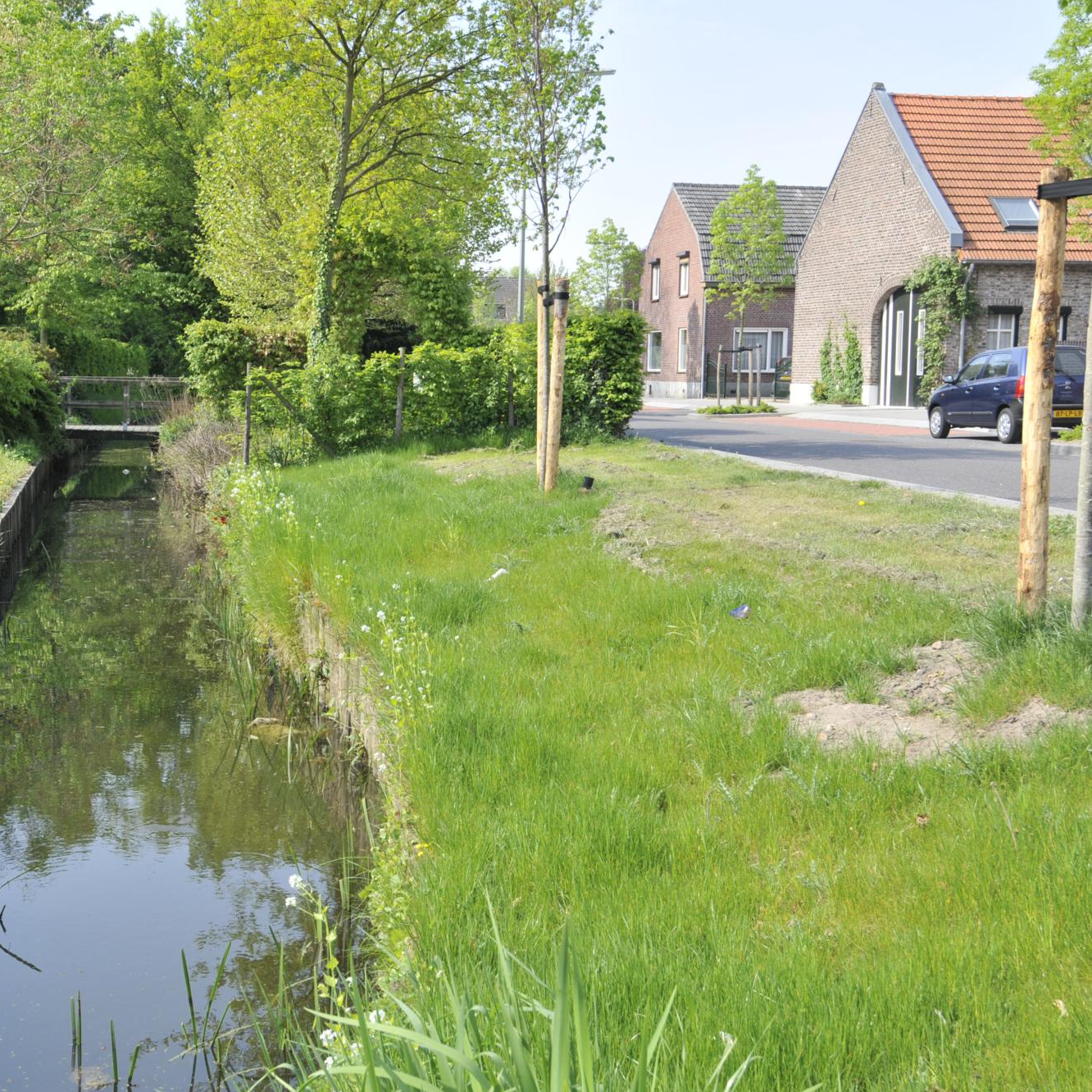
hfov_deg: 35.6
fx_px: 1677
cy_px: 556
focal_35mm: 47
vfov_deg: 36.1
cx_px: 349
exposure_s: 1/200
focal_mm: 24
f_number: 9
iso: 200
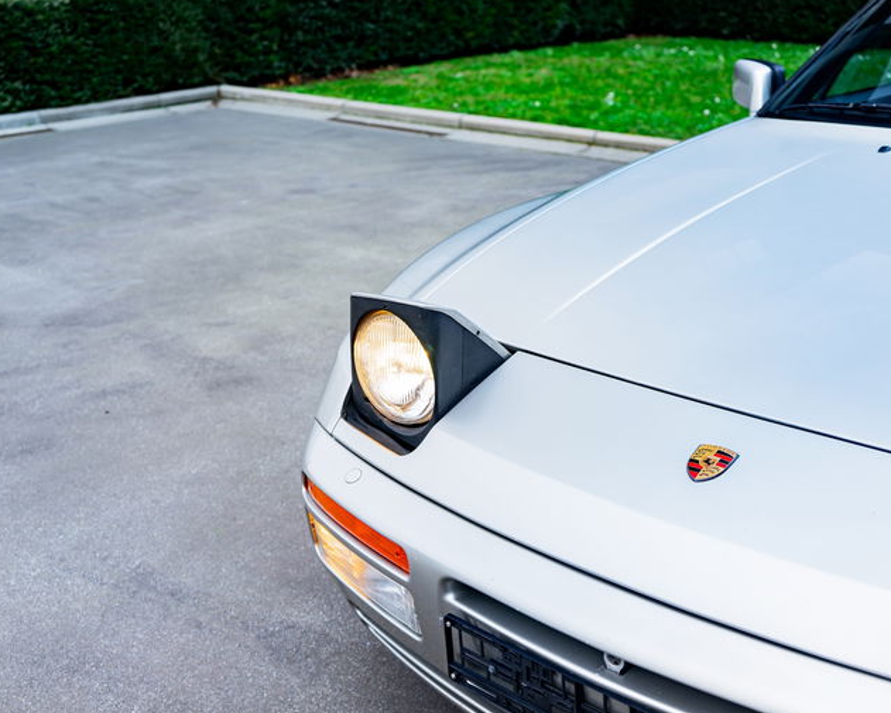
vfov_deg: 31.5
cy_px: 359
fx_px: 1266
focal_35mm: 48
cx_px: 415
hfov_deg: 38.8
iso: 64
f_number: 4.5
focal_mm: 42
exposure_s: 1/10
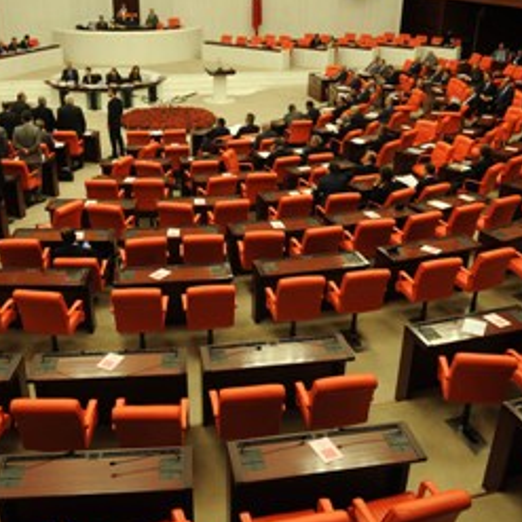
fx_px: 631
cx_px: 245
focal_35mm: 37
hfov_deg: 44.9
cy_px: 256
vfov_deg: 44.9
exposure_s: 1/200
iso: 640
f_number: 3.2
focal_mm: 24
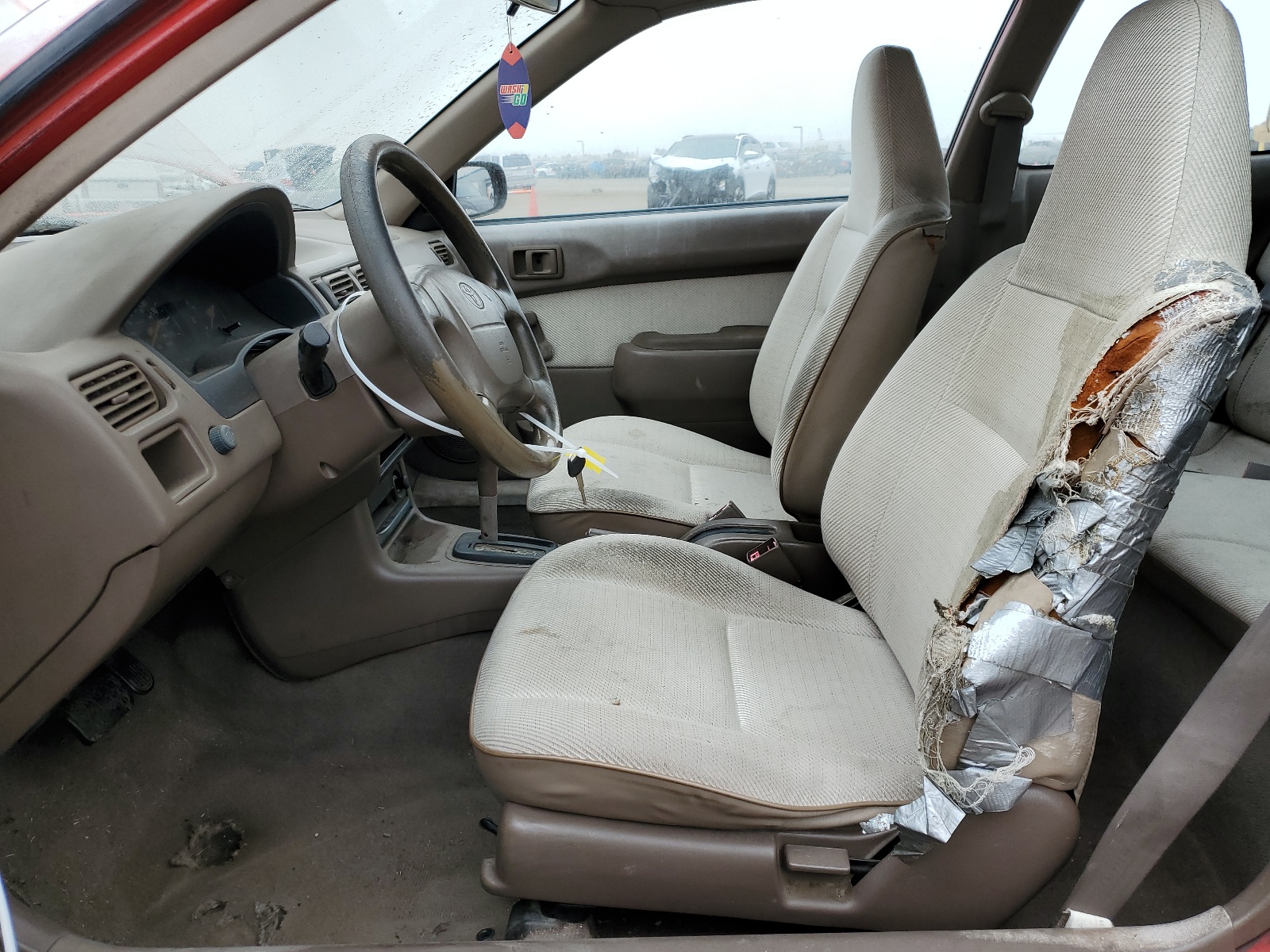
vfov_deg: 53.1
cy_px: 476
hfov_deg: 67.3
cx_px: 635
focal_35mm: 26
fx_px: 954
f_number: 1.5
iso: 50
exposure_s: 1/833
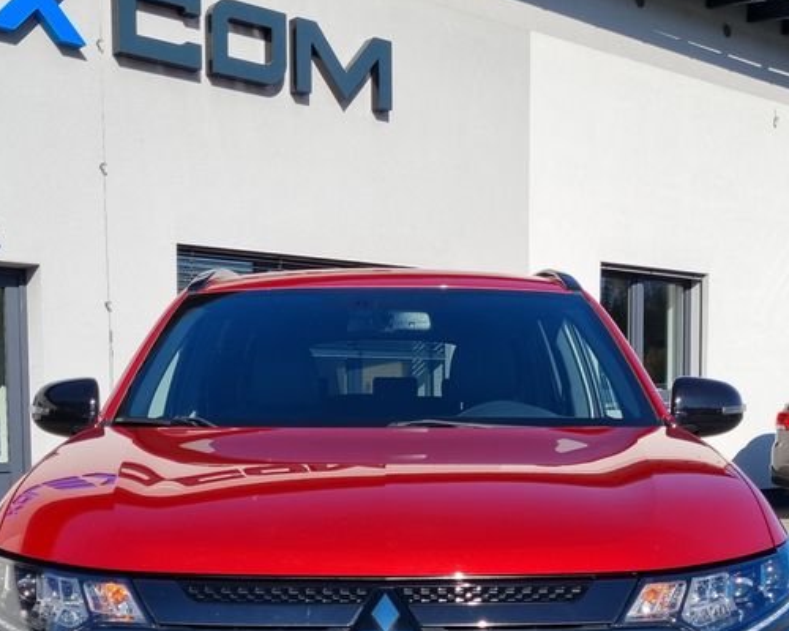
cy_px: 489
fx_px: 1214
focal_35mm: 52
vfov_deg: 28.6
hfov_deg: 36.0
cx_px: 398
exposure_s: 1/2667
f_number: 1.8
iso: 50
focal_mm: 5.4
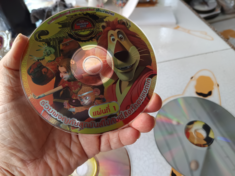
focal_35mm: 24
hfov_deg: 71.6
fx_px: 163
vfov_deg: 56.8
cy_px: 88
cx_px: 118
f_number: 1.7
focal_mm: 5.31
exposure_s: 1/50
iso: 670
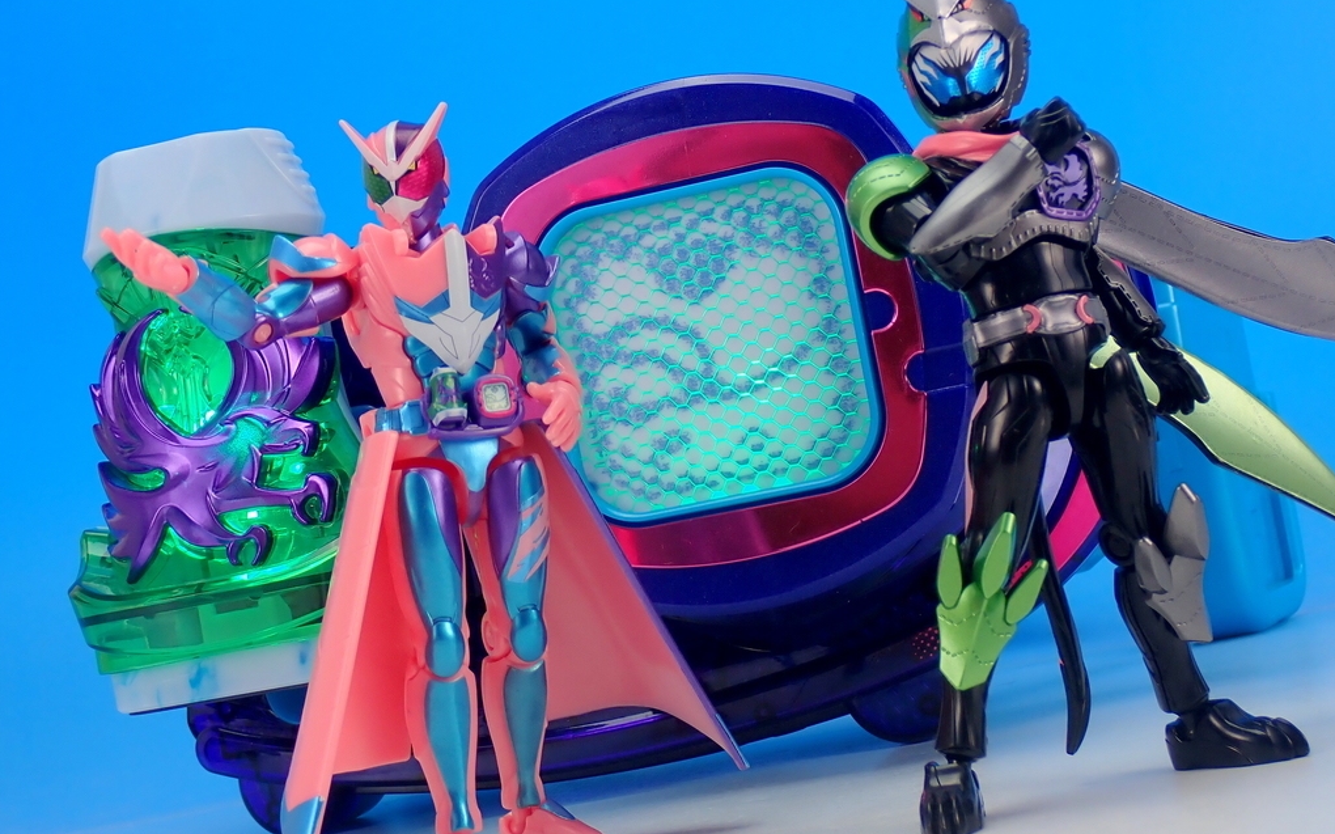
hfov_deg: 31.1
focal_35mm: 66
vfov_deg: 19.7
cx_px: 669
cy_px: 431
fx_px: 2401
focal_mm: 11.09
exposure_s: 1/10
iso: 100
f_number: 5
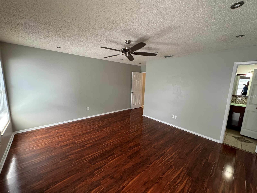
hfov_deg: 102.1
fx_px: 104
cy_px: 96
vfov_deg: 85.7
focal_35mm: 14
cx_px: 128
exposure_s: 1/99
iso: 320
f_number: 2.2
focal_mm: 2.22
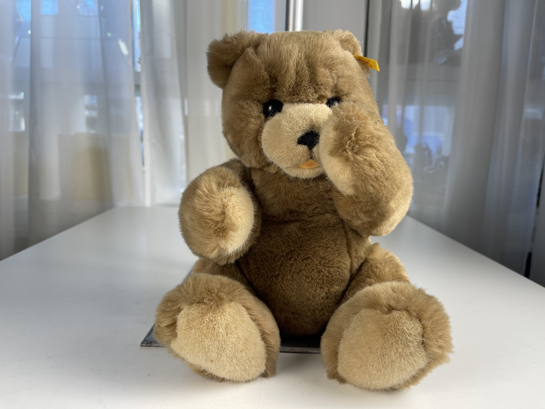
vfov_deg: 54.9
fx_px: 394
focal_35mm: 25
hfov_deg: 69.4
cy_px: 204
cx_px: 272
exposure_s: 1/100
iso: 50
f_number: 1.6
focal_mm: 5.1
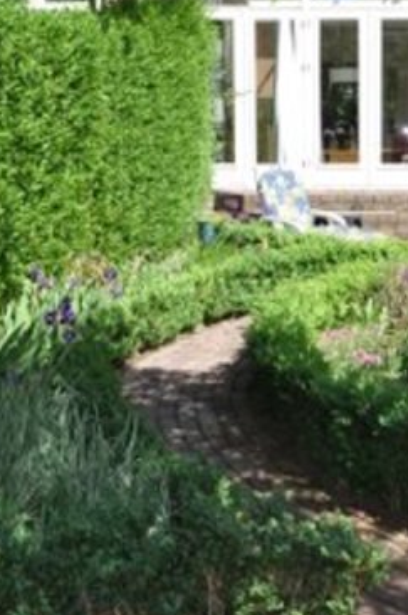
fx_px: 1074
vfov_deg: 31.8
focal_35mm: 63
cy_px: 235
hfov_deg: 21.1
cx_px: 363
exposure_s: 1/200
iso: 200
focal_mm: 20
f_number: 10
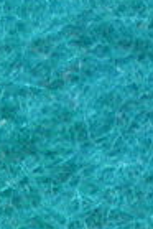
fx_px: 1806
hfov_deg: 4.4
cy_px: 493
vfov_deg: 6.9
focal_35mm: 284
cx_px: -489
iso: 400
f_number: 3.1
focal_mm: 6.3
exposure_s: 1/30
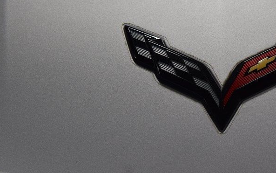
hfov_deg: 15.7
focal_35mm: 132
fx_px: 993
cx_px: 219
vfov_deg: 9.9
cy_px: 95
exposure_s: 1/50
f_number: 8
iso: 400
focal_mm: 50
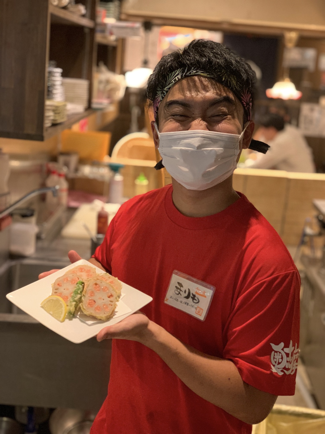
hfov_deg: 28.0
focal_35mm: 52
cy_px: 217
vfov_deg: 36.8
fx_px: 651
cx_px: 162
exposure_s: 1/60
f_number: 2.4
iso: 400
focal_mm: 6
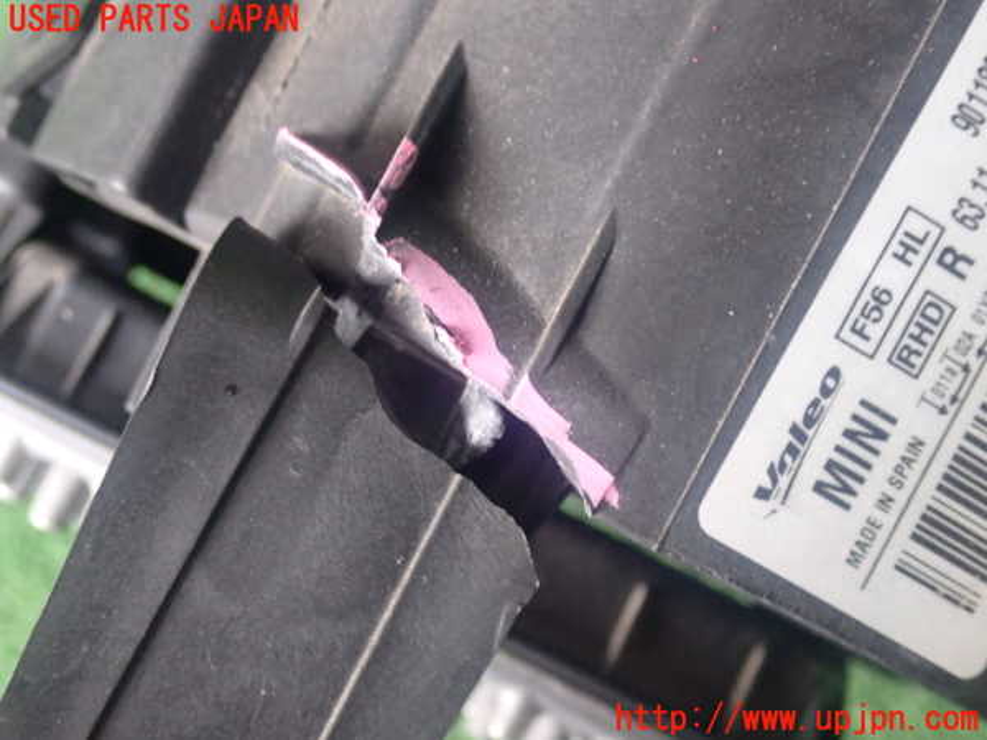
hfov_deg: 38.2
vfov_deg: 29.1
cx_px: 494
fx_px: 1426
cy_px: 370
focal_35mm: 50
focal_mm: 9.01
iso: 1000
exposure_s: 1/25
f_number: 3.2
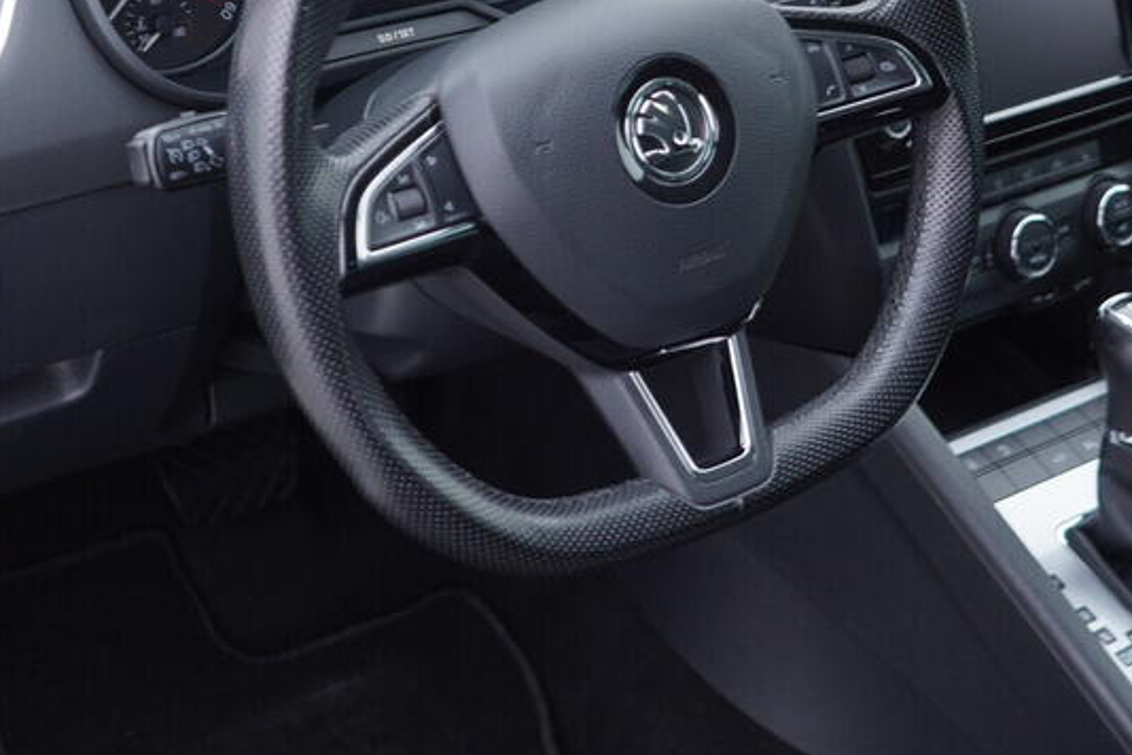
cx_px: 587
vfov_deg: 19.6
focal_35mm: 69
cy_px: 200
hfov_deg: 29.2
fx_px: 2169
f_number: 2.8
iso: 160
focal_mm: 24
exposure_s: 1/40
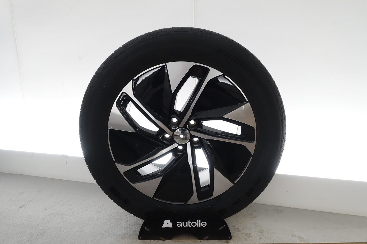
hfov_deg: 73.7
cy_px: 122
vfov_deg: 53.1
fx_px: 245
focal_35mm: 24
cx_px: 184
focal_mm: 8.8
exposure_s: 1/60
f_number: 4
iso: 1000
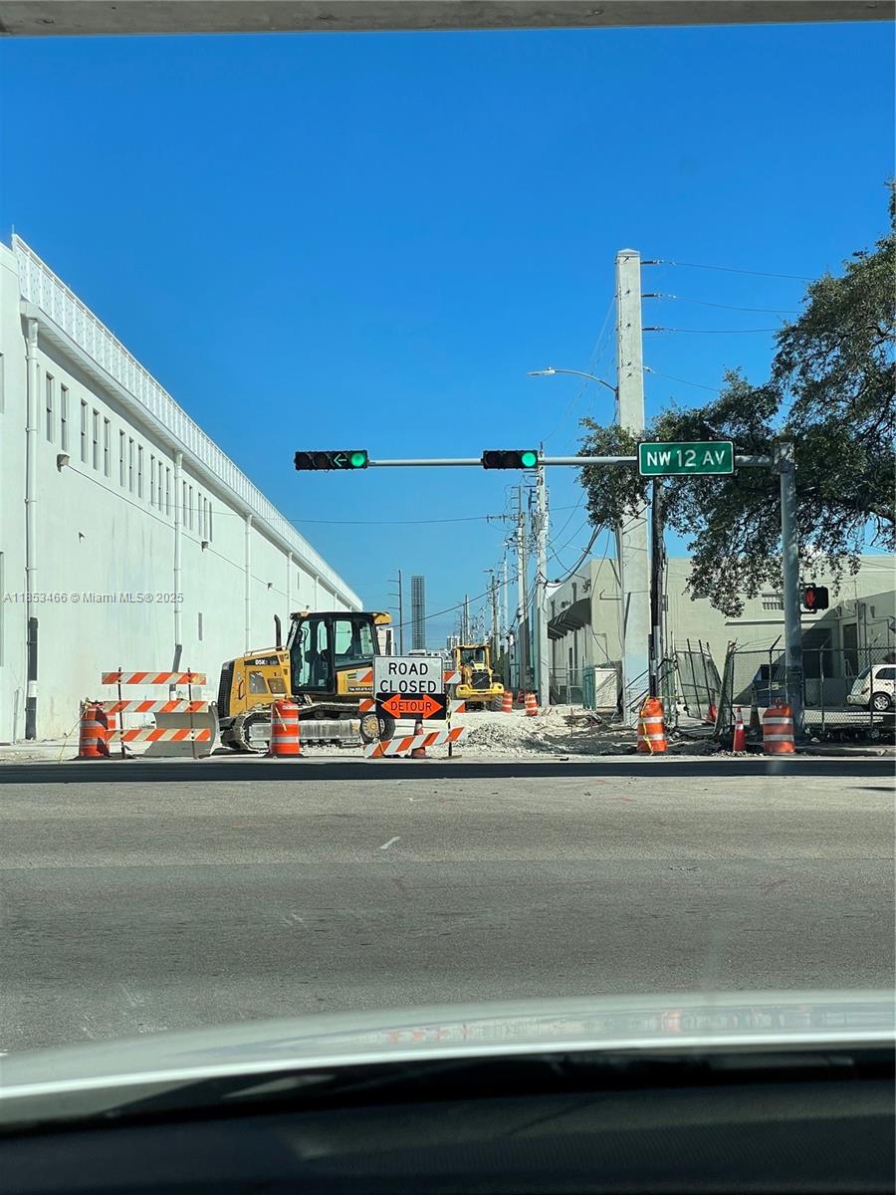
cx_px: 448
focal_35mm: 52
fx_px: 1795
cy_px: 598
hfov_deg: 28.0
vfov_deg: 36.8
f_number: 2
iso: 25
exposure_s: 1/1916
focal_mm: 6
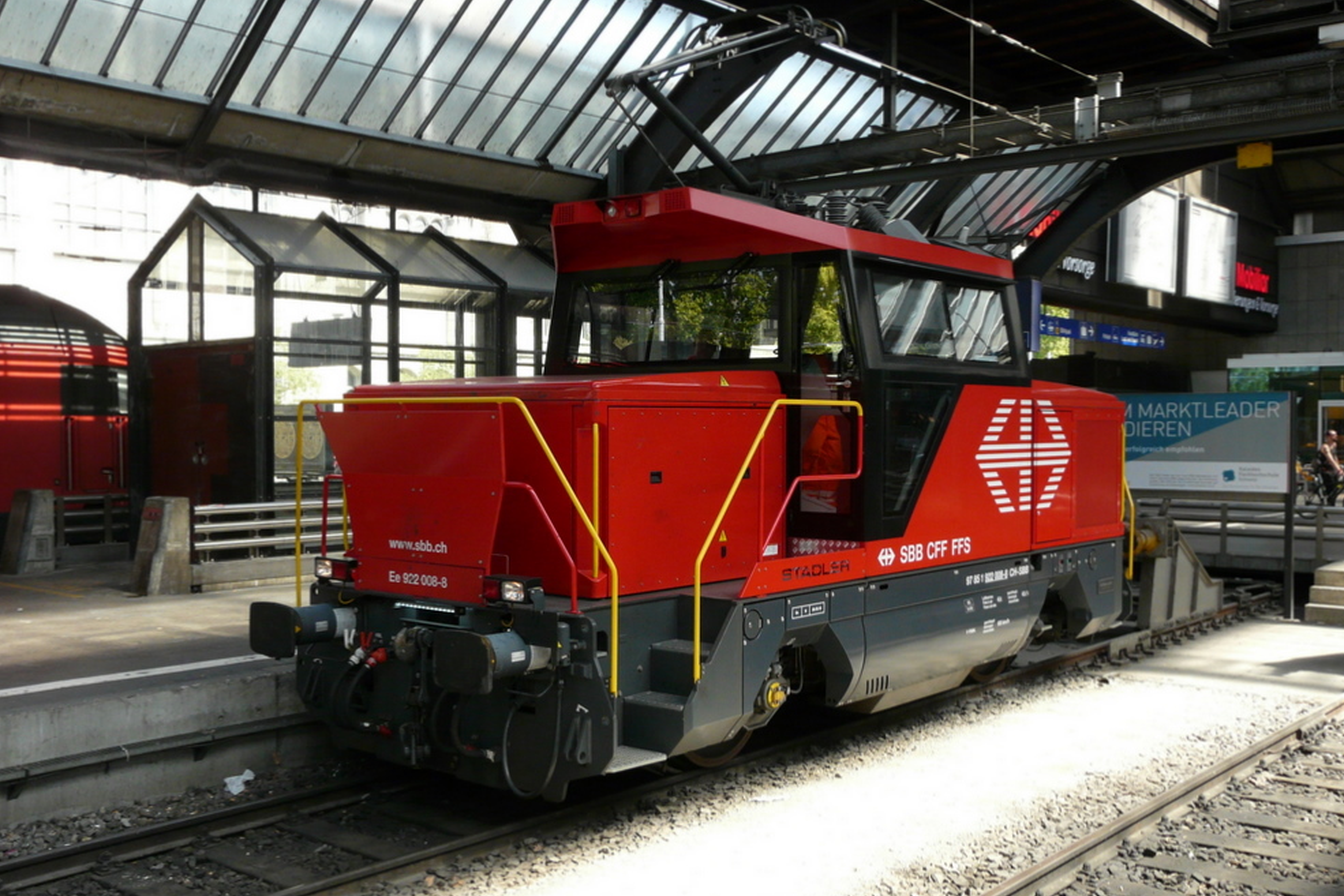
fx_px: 1419
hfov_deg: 50.7
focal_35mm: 38
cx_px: 671
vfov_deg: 35.1
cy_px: 451
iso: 160
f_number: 3.6
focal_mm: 5.9
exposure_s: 1/160
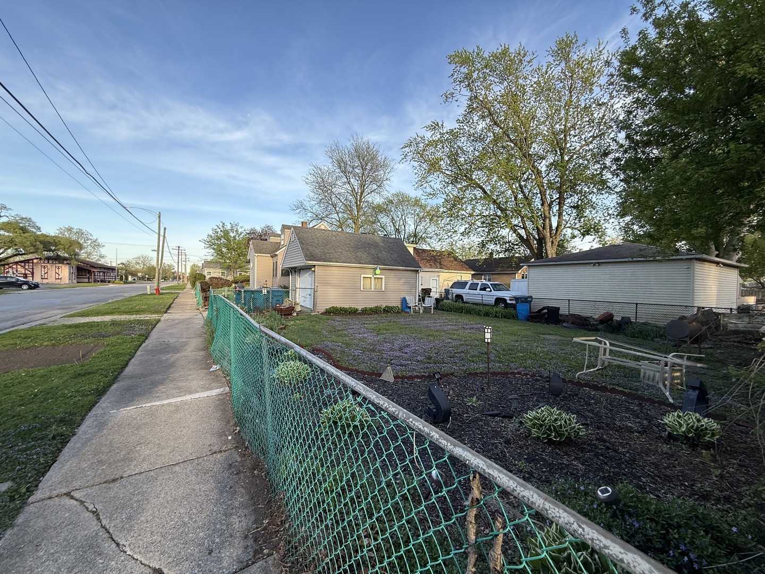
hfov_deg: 102.1
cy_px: 287
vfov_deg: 85.7
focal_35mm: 14
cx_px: 382
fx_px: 309
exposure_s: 1/419
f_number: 2.2
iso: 50
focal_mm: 2.22
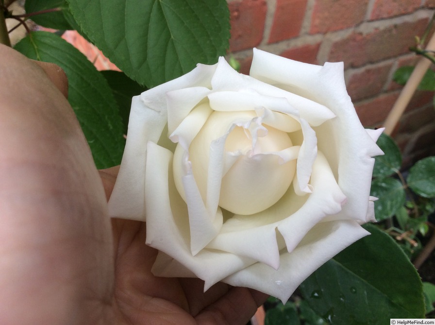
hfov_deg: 56.9
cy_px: 162
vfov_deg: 44.0
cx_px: 218
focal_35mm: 32
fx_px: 401
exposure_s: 1/158
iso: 32
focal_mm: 3.3
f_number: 2.4
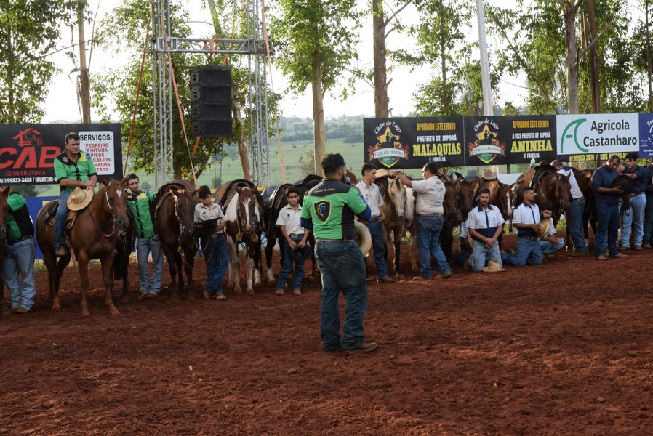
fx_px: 1361
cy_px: 218
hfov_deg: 27.0
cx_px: 326
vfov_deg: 18.2
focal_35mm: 75
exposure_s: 1/400
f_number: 10
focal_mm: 50
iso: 800
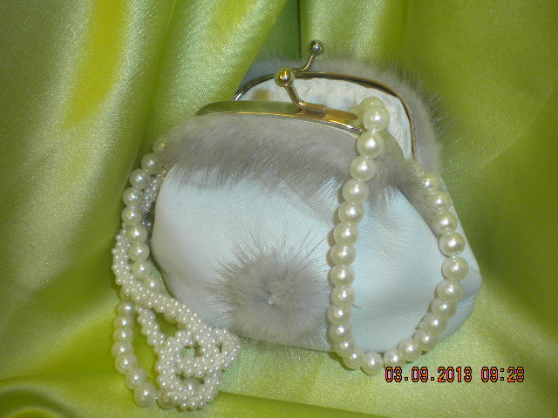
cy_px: 209
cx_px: 279
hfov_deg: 52.6
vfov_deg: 40.7
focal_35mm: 35
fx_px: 564
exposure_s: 1/34.5
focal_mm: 6.3
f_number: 4.6
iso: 80
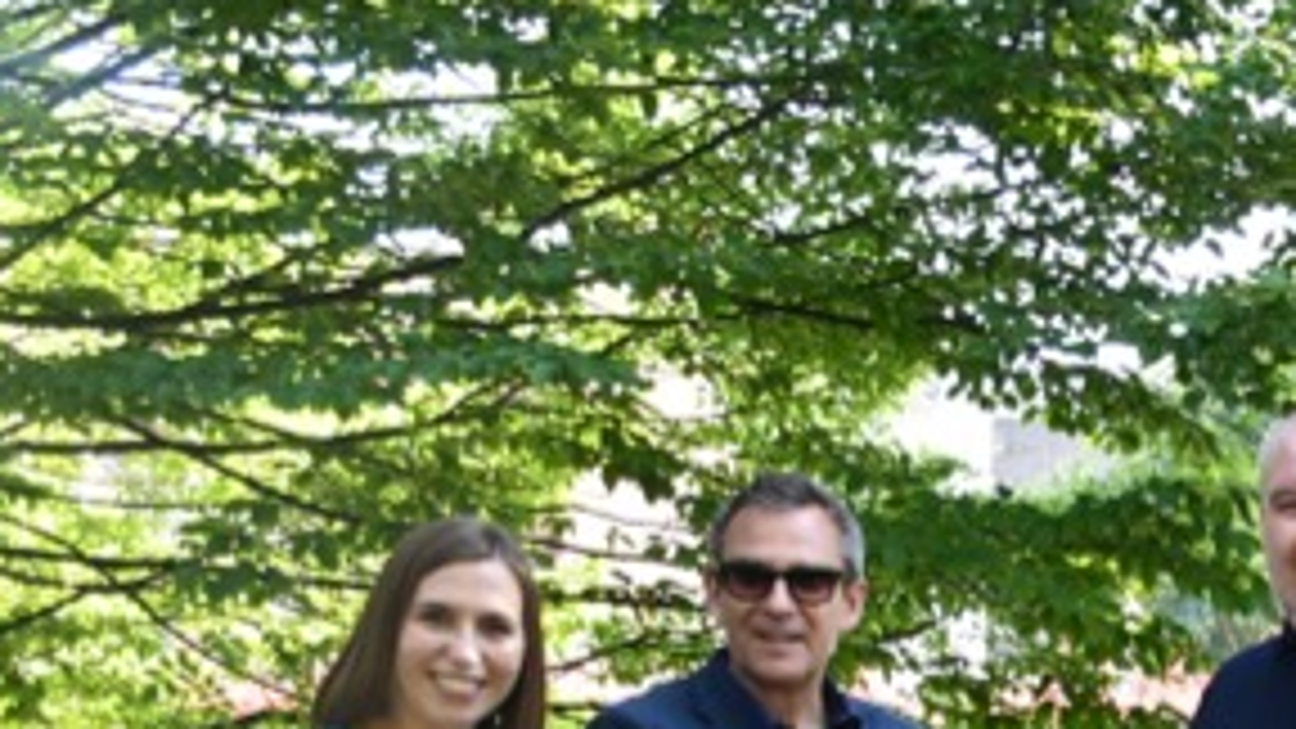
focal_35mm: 96
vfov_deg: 12.1
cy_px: 1037
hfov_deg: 20.6
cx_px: 1593
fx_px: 3299
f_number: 5
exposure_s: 1/320
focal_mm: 22
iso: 900
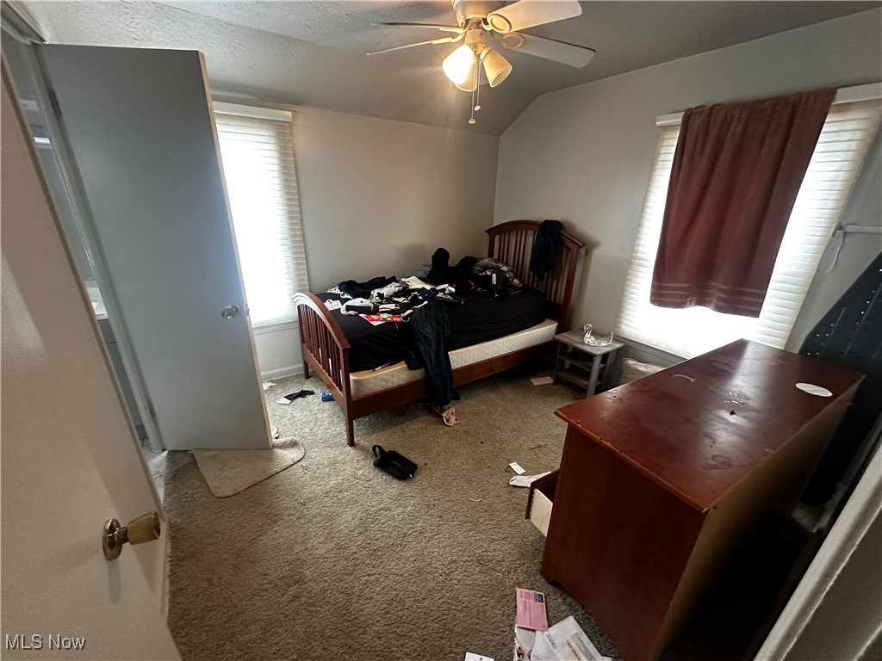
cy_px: 330
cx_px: 441
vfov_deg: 85.7
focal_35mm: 14
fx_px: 357
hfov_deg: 102.1
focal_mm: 2.22
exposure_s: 1/60
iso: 500
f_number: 2.2
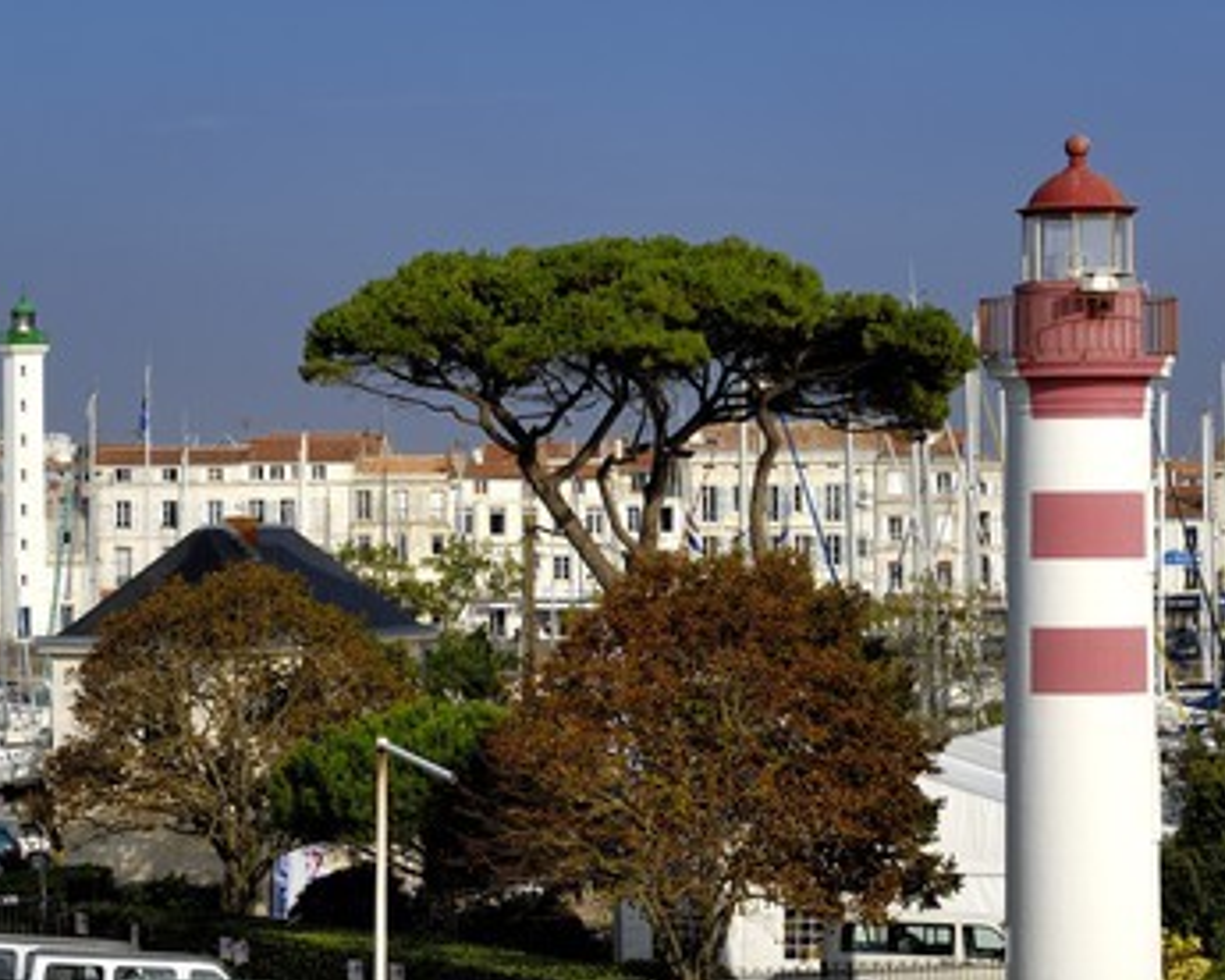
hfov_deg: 16.0
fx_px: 4351
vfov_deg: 12.9
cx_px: 620
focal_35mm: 120
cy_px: 494
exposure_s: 1/160
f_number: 13
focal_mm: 70
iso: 100
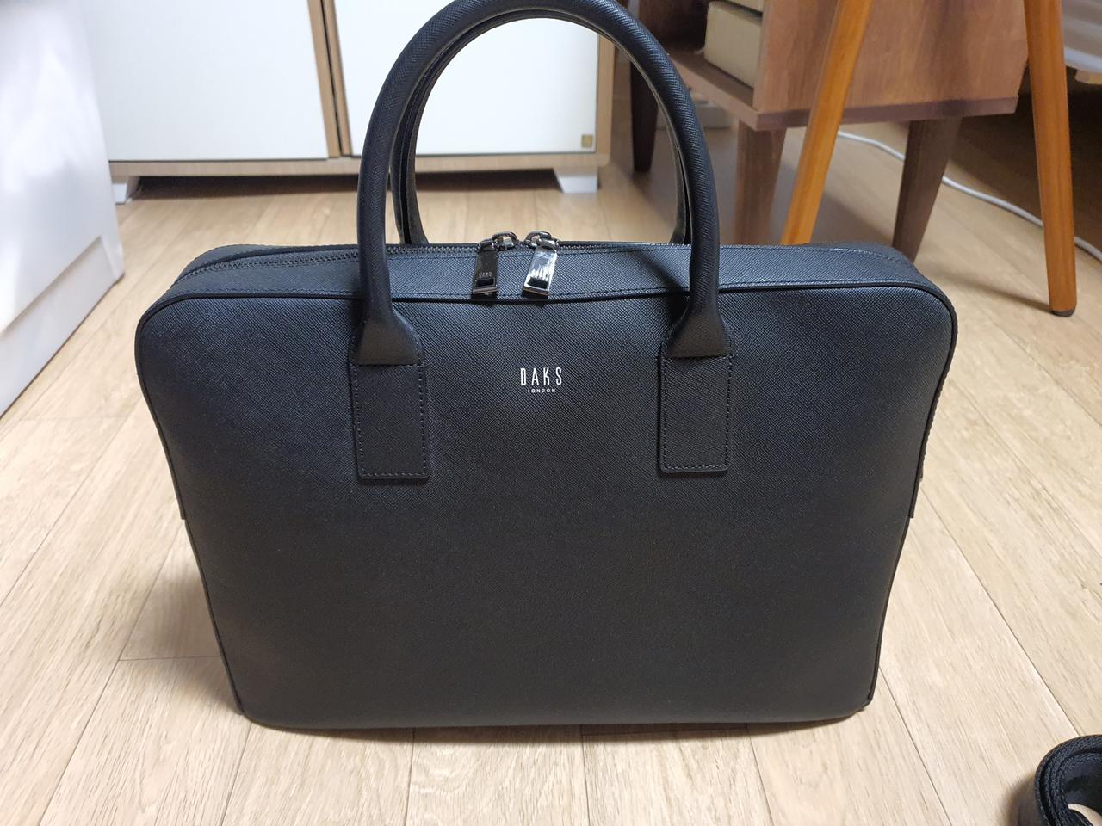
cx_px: 551
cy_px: 413
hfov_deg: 67.3
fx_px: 828
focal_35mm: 26
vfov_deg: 53.1
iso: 320
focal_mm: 4.3
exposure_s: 1/40
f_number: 1.5
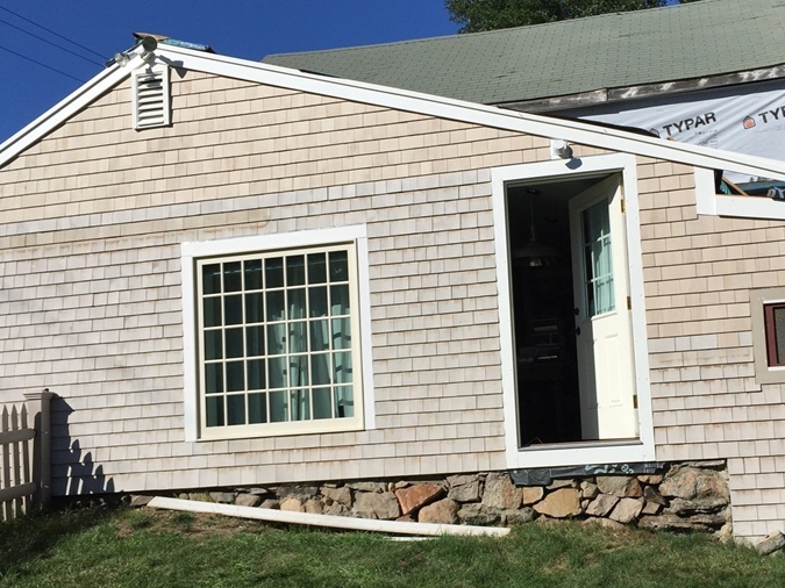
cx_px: 488
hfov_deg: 42.6
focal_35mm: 44
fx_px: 998
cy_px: 347
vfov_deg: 32.8
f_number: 2.2
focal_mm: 4.15
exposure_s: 1/4405
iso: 32
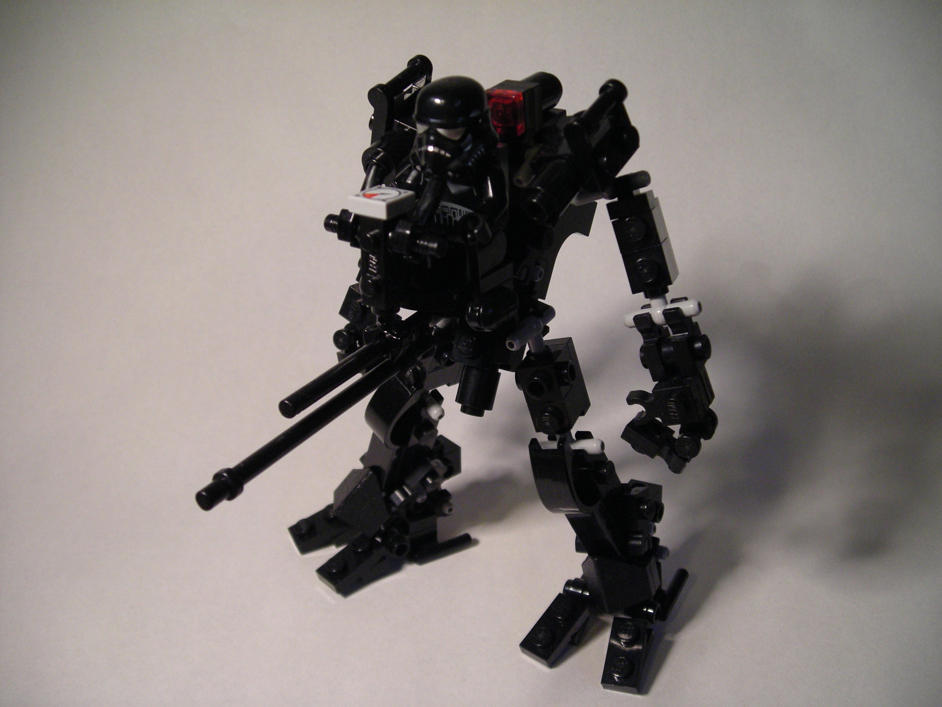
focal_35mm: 38
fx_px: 1034
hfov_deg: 49.0
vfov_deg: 37.7
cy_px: 354
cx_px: 471
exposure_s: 1/22.1
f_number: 3.2
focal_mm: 6.3
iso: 200
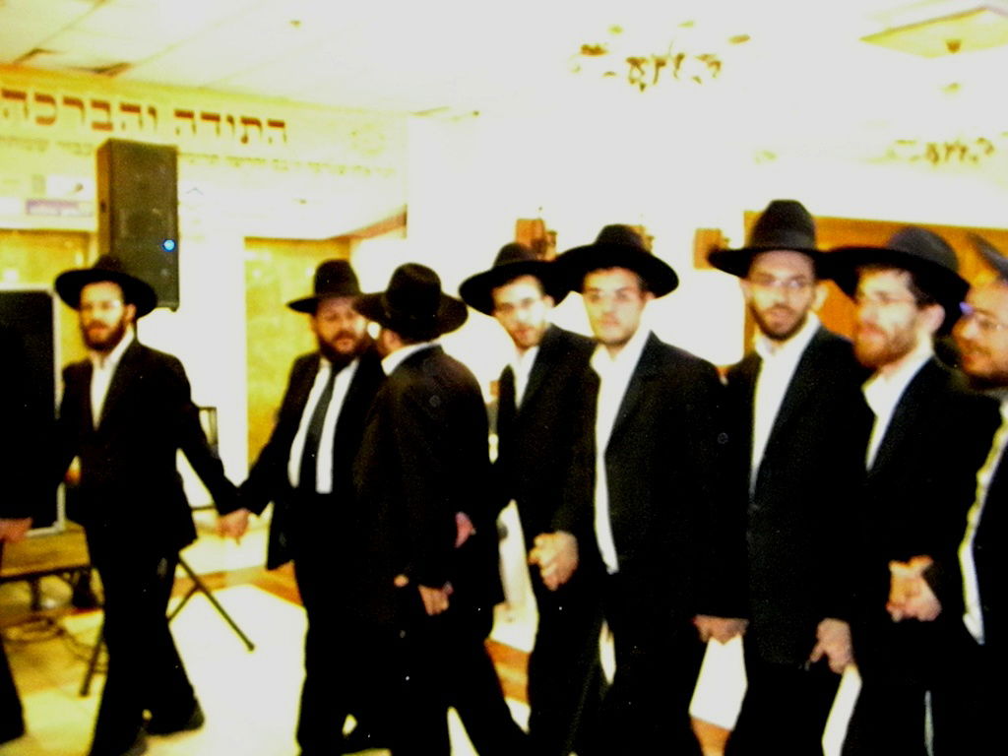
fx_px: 1048
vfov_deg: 39.7
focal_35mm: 36
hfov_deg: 51.4
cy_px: 378
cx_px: 504
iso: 3200
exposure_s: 1/30
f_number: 3.7
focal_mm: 6.4
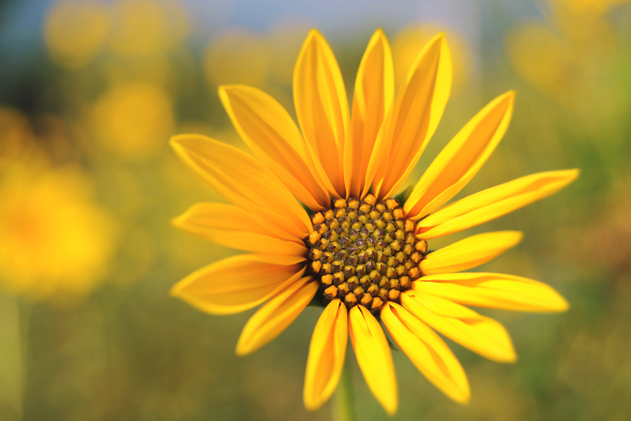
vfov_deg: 16.6
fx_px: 1446
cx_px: 316
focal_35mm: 82
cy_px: 210
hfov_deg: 24.6
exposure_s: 1/125
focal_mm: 55
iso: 100
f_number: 6.3
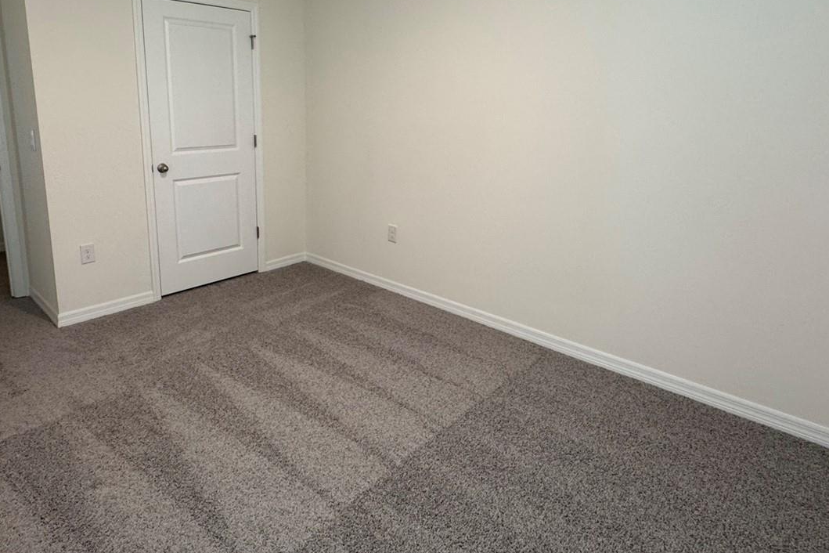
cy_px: 195
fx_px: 507
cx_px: 357
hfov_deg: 78.1
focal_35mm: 22
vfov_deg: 56.3
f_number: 2.2
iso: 200
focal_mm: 2.22
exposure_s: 1/60
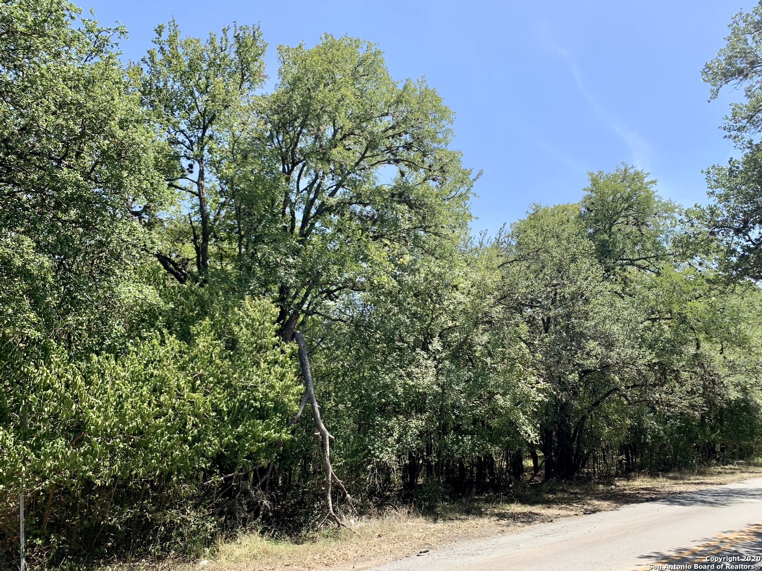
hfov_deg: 67.3
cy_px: 286
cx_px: 381
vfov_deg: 53.1
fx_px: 572
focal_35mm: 26
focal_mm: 4.25
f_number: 1.8
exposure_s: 1/1043
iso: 25
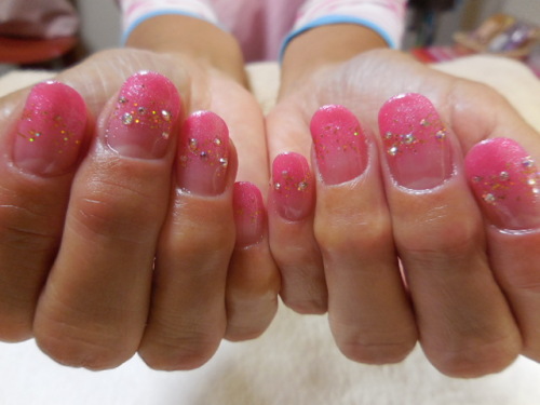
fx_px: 390
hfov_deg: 69.4
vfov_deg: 54.9
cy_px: 202
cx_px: 270
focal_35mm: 25
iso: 250
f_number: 3.3
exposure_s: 1/30
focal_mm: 4.5
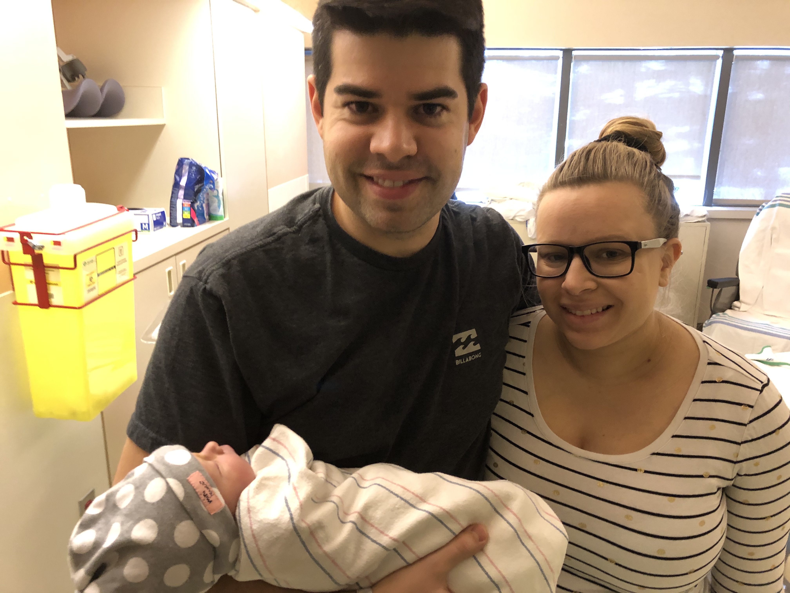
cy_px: 296
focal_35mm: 28
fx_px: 639
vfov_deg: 49.7
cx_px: 395
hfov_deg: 63.4
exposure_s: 1/7
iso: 100
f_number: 1.8
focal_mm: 3.99
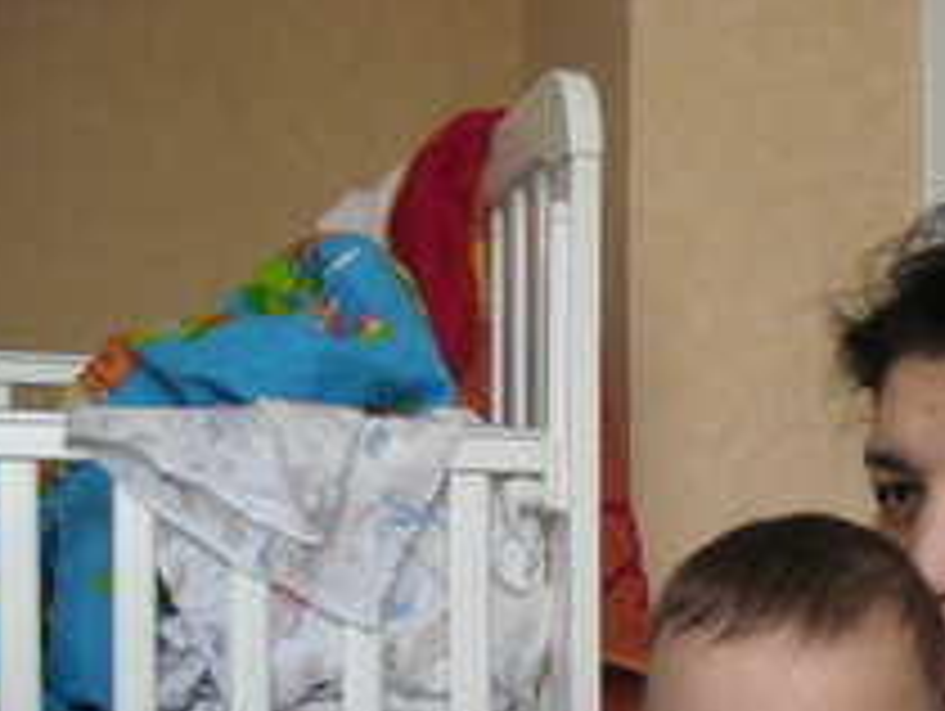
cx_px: 904
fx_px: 2050
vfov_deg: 19.0
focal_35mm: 75
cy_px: 752
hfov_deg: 24.9
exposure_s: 1/60
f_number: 2.8
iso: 218
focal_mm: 5.7
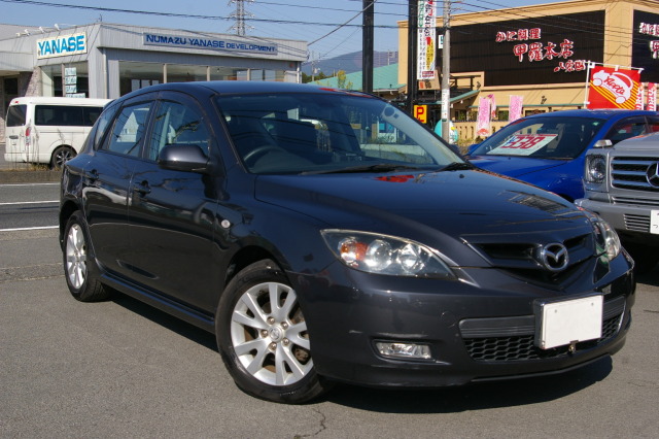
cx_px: 330
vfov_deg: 27.2
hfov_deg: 40.0
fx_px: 906
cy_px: 220
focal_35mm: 50
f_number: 8
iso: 200
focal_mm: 33
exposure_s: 1/350
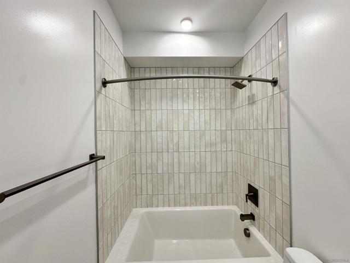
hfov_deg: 102.1
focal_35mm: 14
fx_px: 142
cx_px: 175
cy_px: 132
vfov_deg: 85.7
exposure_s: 1/120
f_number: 2.2
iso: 125
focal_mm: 2.22
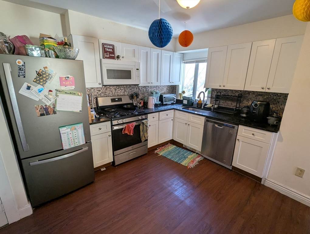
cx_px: 155
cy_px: 117
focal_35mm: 16
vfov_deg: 78.2
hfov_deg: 94.4
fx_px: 143
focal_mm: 2.35
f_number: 2.2
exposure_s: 1/40
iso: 151
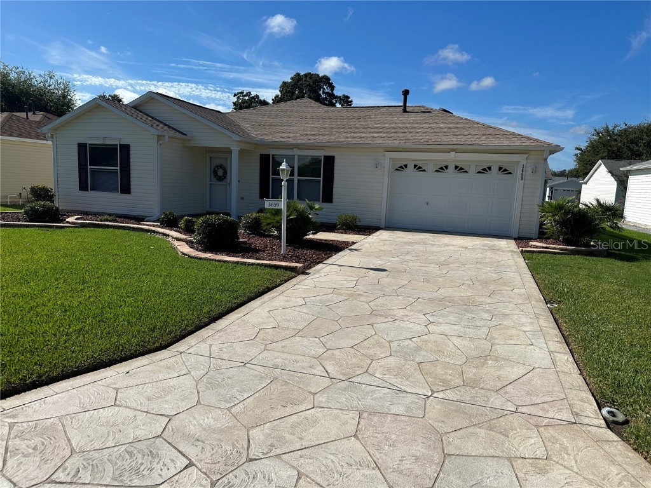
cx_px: 326
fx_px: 451
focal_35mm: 24
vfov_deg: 56.8
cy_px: 244
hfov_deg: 71.6
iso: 80
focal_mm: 6.86
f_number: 1.78
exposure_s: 1/7576
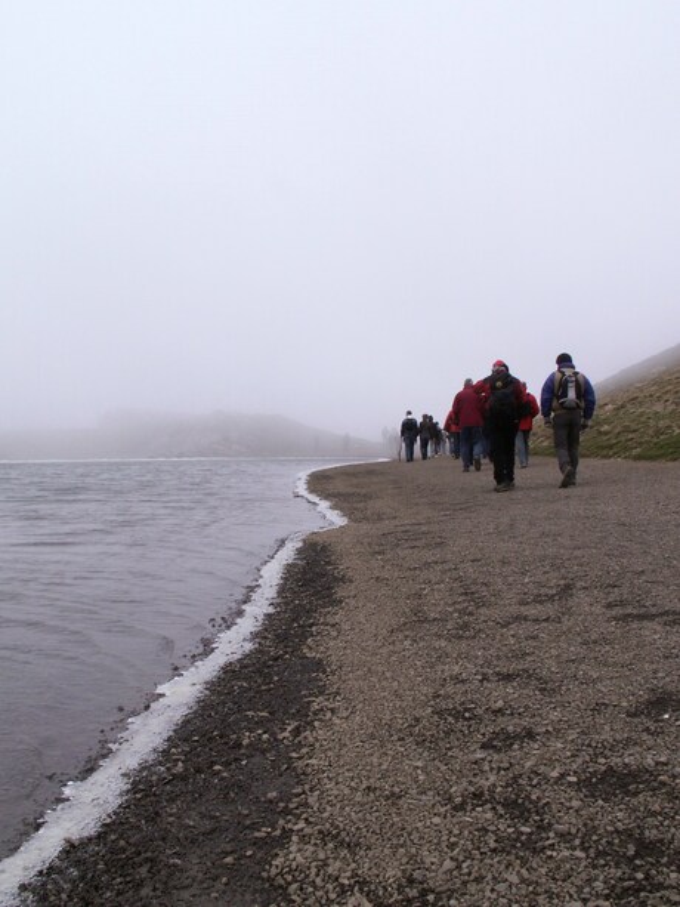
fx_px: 916
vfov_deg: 52.6
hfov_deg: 40.7
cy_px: 454
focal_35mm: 35
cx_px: 340
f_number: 8
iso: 50
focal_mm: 5.86
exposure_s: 1/125
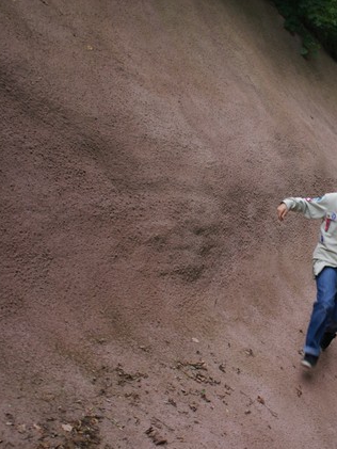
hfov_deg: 24.5
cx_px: 338
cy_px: 226
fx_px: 740
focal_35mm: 57
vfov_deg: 33.8
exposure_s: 1/125
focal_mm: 26
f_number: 4.5
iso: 125
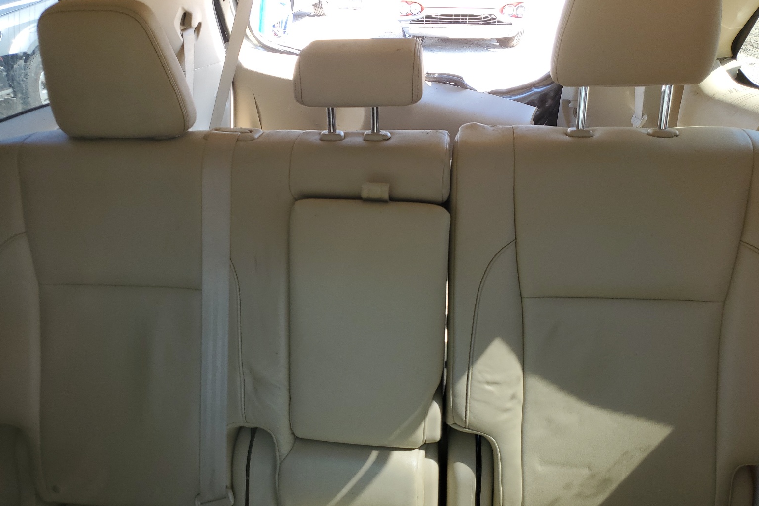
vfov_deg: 46.3
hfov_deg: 65.5
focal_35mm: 28
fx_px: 590
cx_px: 371
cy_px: 277
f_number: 1.5
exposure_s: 1/175
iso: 50
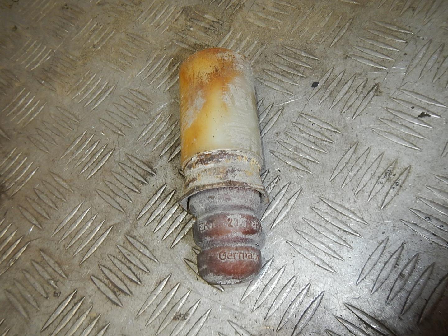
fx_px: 362
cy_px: 168
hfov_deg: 63.4
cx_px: 224
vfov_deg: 49.7
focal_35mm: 28
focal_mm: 5
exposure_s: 1/30
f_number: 3.9
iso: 200
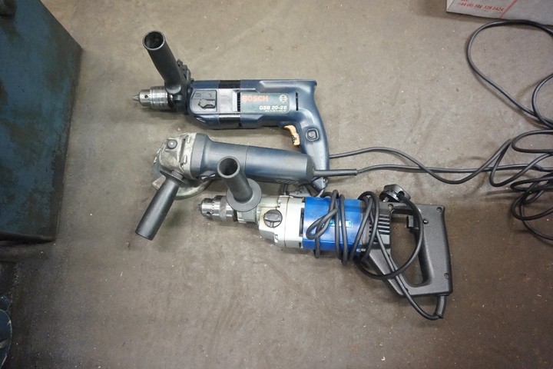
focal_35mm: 24
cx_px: 276
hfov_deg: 73.7
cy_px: 184
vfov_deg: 53.1
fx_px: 369
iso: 3200
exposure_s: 1/40
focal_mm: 16
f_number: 3.5
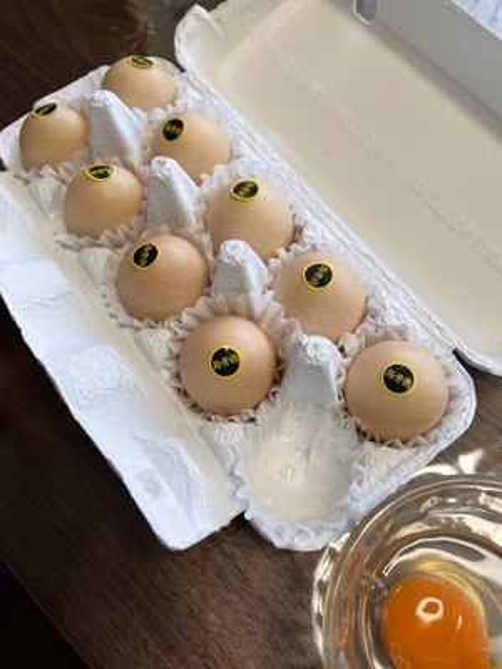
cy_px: 334
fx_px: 503
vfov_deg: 67.3
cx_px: 251
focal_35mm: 26
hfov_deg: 53.1
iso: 80
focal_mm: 4.2
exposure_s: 1/100
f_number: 1.6
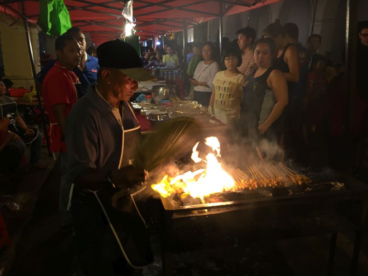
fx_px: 308
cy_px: 138
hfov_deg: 61.7
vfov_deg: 48.2
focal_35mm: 29
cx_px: 184
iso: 80
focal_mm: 4.15
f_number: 2.2
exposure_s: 1/20
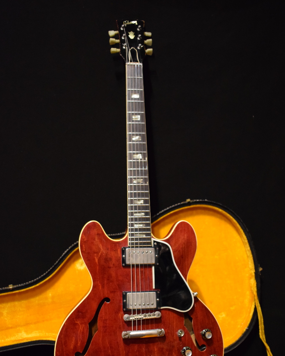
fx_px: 401
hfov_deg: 39.1
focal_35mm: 38
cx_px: 141
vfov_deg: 47.6
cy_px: 215
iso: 3200
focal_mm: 22
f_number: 3.8
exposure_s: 1/30
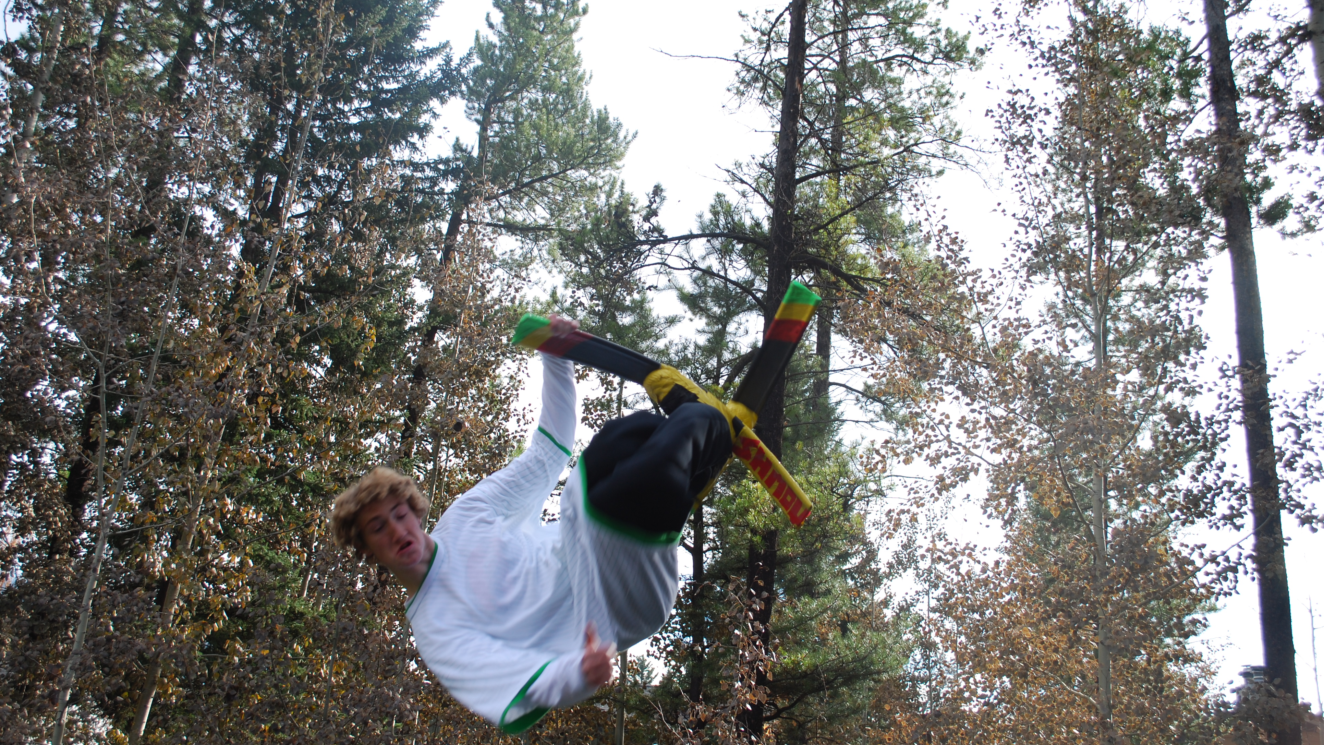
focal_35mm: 41
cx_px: 662
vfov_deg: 29.0
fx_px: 1439
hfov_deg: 49.4
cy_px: 344
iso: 100
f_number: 5.6
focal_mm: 26
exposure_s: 1/125
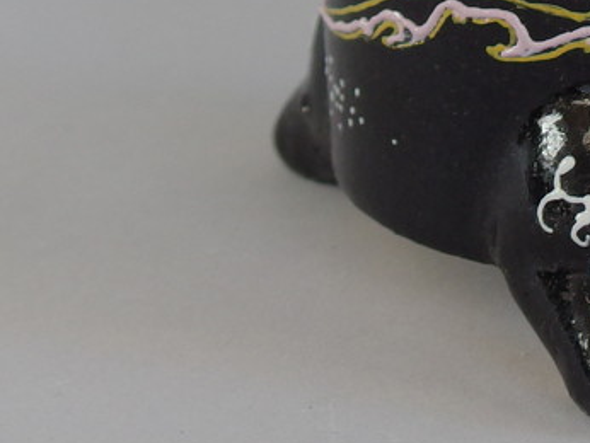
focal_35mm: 194
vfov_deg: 7.5
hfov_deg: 10.1
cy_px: -252
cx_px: 641
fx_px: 3309
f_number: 2.8
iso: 200
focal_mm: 12
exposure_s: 1/80
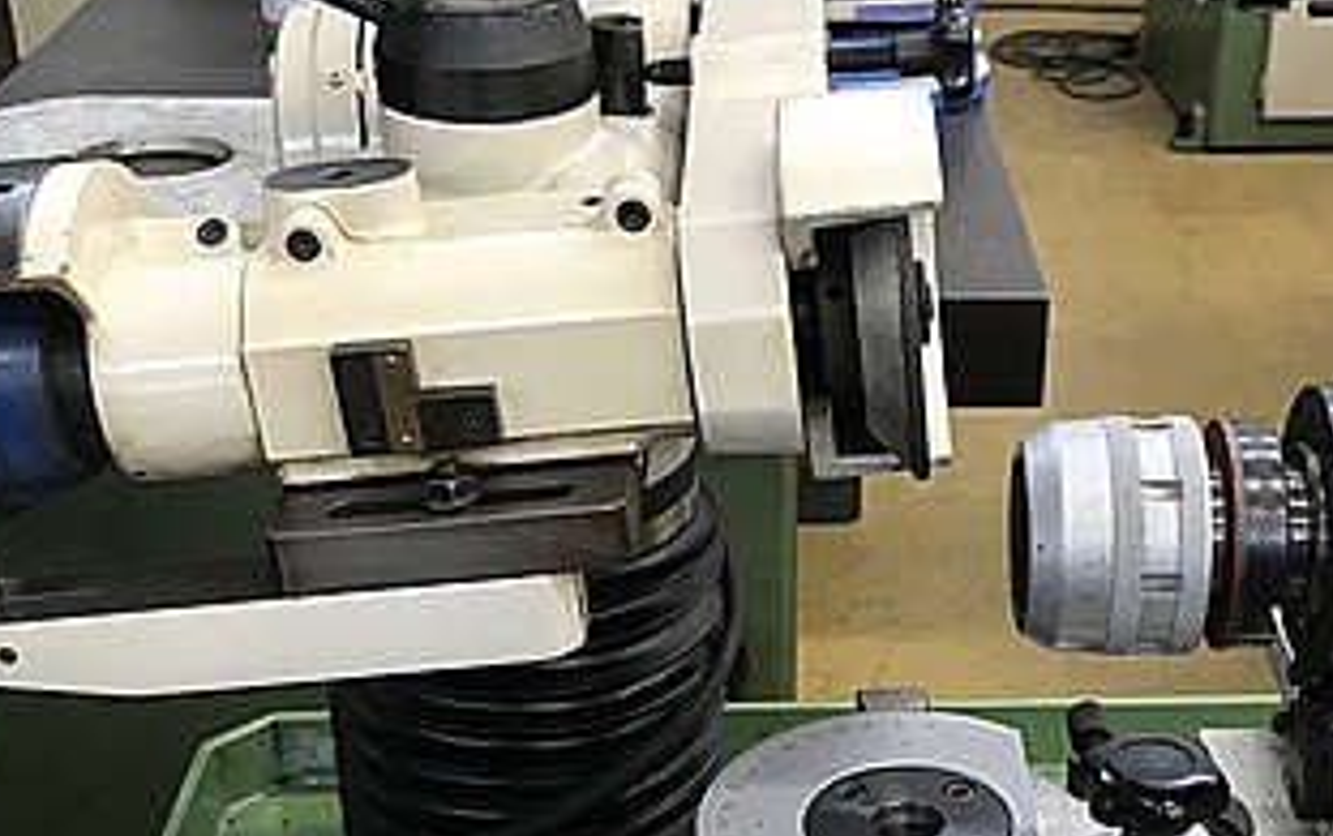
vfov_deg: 21.1
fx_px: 2218
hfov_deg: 33.1
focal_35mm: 61
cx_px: 900
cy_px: 647
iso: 40
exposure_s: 1/20
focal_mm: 3.99
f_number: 1.8
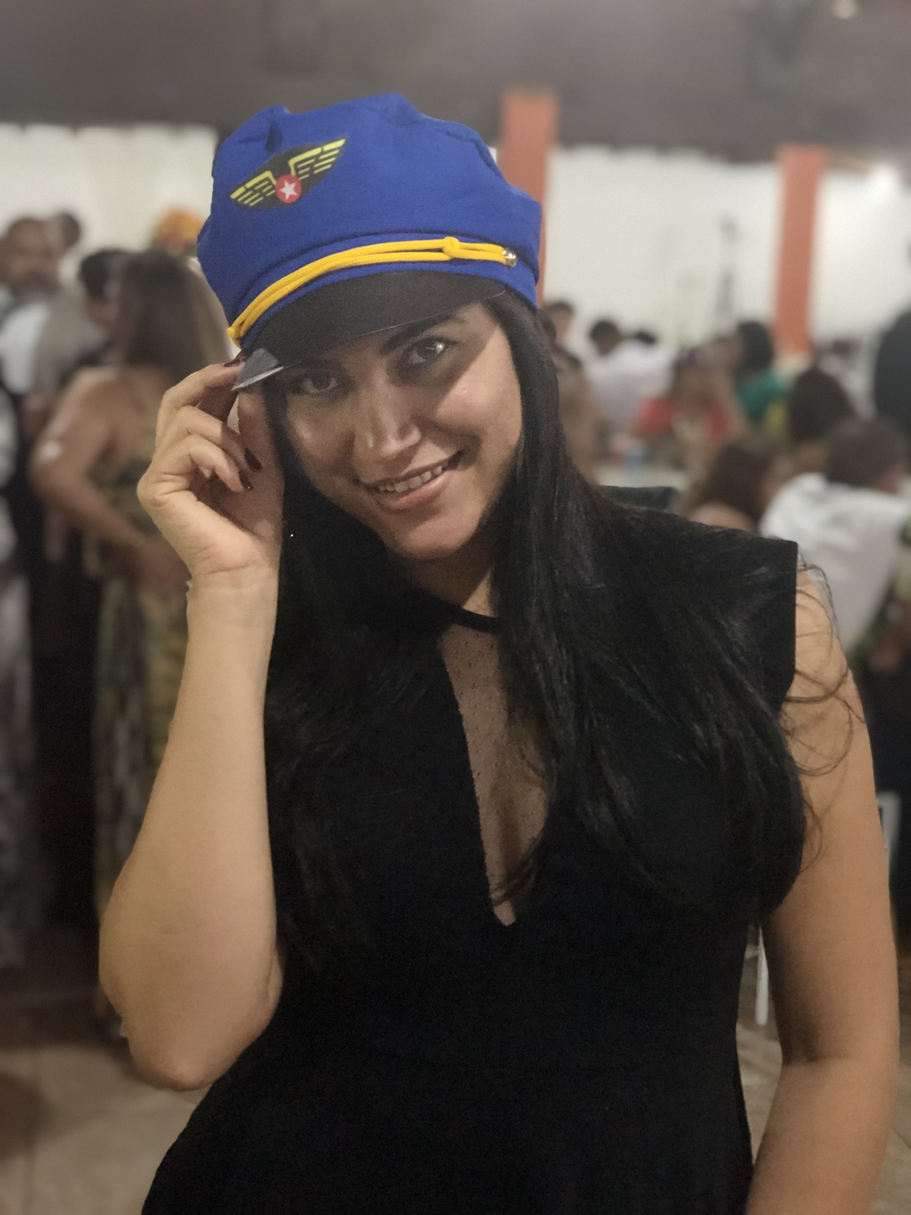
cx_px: 456
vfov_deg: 33.8
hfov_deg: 25.7
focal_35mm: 57
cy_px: 608
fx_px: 2000
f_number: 2.8
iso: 1250
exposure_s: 1/30
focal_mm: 6.6
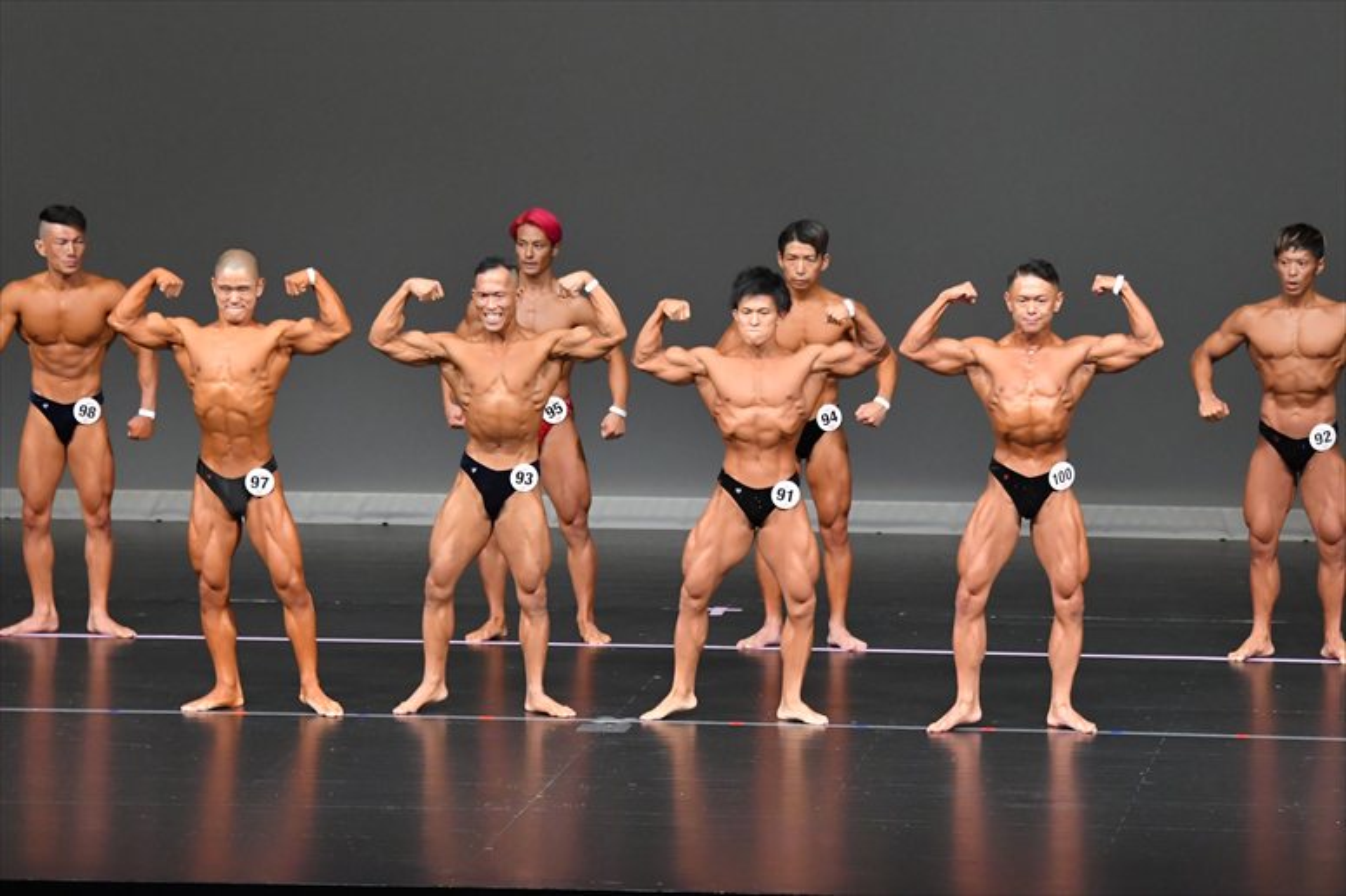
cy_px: 448
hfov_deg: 9.5
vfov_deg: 6.3
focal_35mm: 217
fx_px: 8110
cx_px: 673
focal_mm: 145
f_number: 5.6
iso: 5000
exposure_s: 1/400
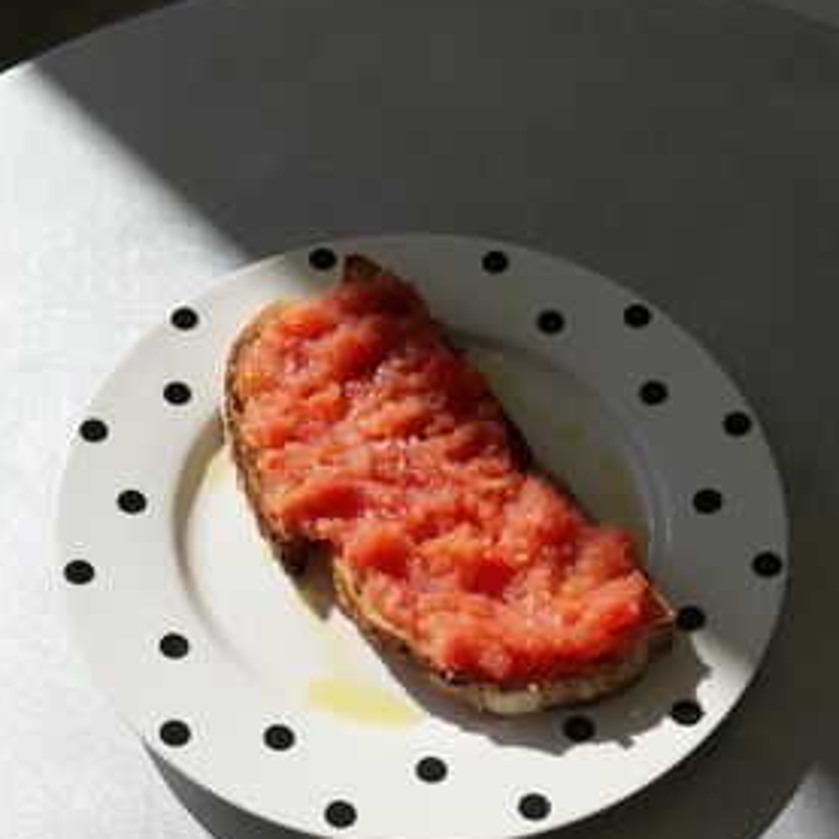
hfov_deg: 26.9
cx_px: 406
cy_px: 486
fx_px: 1755
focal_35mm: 64
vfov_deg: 26.9
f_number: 5.6
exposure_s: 1/800
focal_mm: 21.1
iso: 200
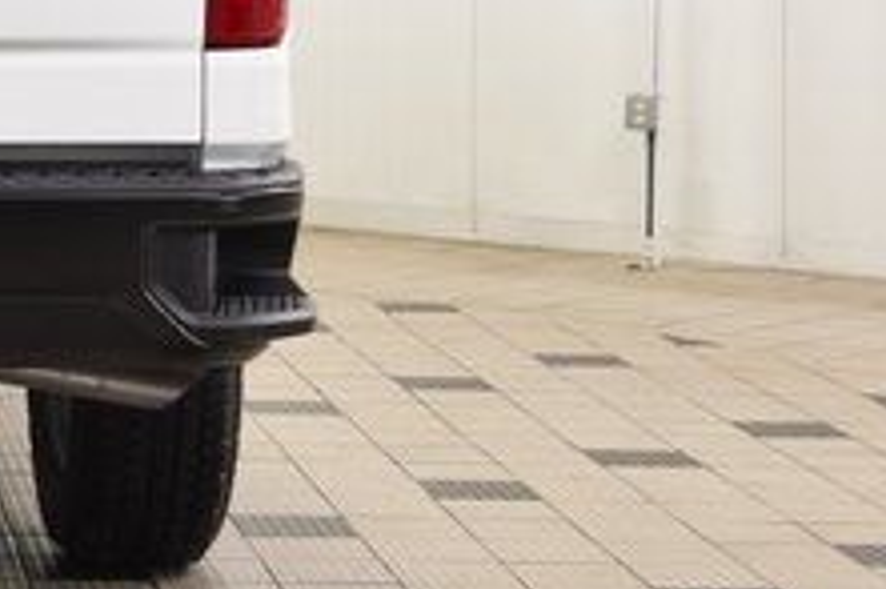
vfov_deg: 9.2
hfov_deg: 13.2
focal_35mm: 148
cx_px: -389
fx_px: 3640
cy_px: -46
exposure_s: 1/30
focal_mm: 34
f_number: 7.1
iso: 900
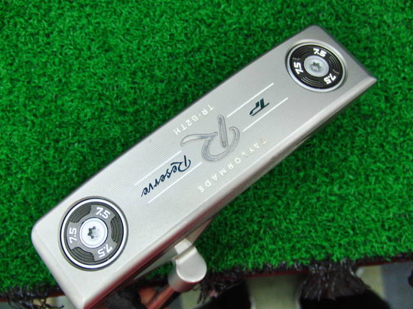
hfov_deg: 50.1
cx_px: 206
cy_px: 154
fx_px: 441
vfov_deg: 38.7
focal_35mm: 37
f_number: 3.6
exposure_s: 1/60
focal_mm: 6.42
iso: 400
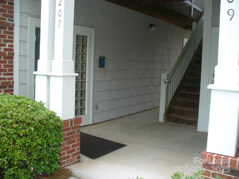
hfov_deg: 50.1
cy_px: 90
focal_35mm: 37
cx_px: 120
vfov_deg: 38.7
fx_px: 255
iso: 80
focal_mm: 6.1
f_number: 2.8
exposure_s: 1/125
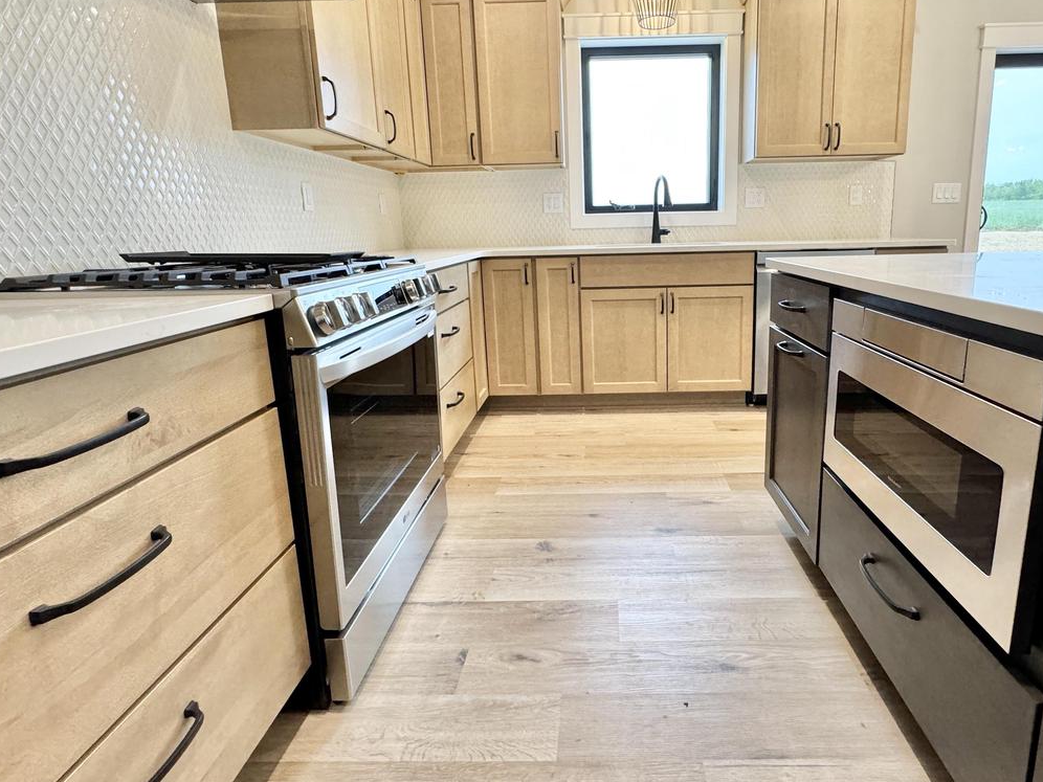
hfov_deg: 87.2
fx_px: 542
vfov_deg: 71.0
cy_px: 321
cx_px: 594
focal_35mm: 18
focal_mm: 2.22
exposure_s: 1/120
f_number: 2.2
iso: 320
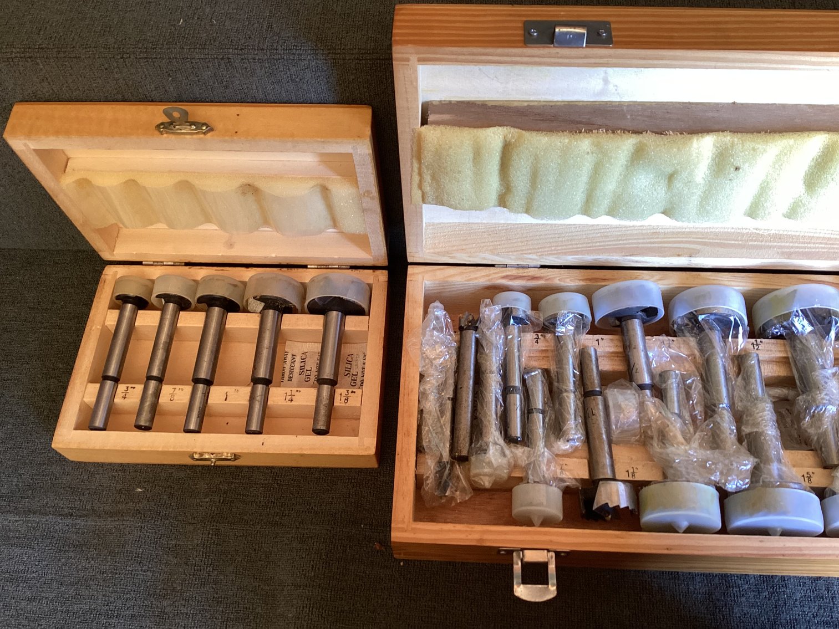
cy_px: 314
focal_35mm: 31
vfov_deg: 45.4
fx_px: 751
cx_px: 420
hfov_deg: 58.3
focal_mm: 3.3
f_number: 2.4
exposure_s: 1/60
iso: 125
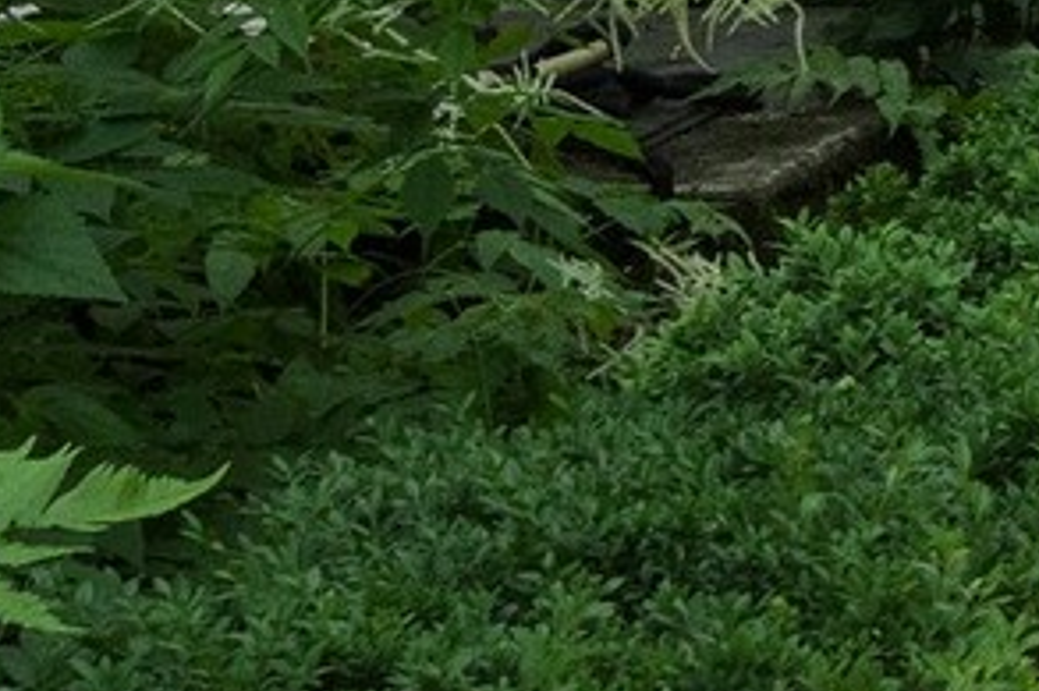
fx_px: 5740
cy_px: -627
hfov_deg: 9.3
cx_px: 2426
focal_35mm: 199
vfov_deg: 6.7
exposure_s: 1/160
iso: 200
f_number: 11
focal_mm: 24
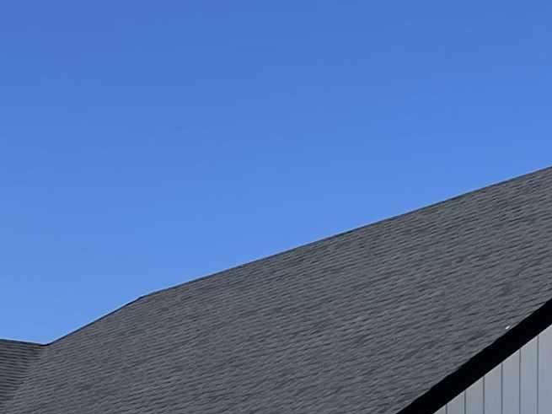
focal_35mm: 122
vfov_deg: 11.6
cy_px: 646
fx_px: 1945
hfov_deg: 16.1
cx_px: 216
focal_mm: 4.2
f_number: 1.6
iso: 32
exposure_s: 1/4464
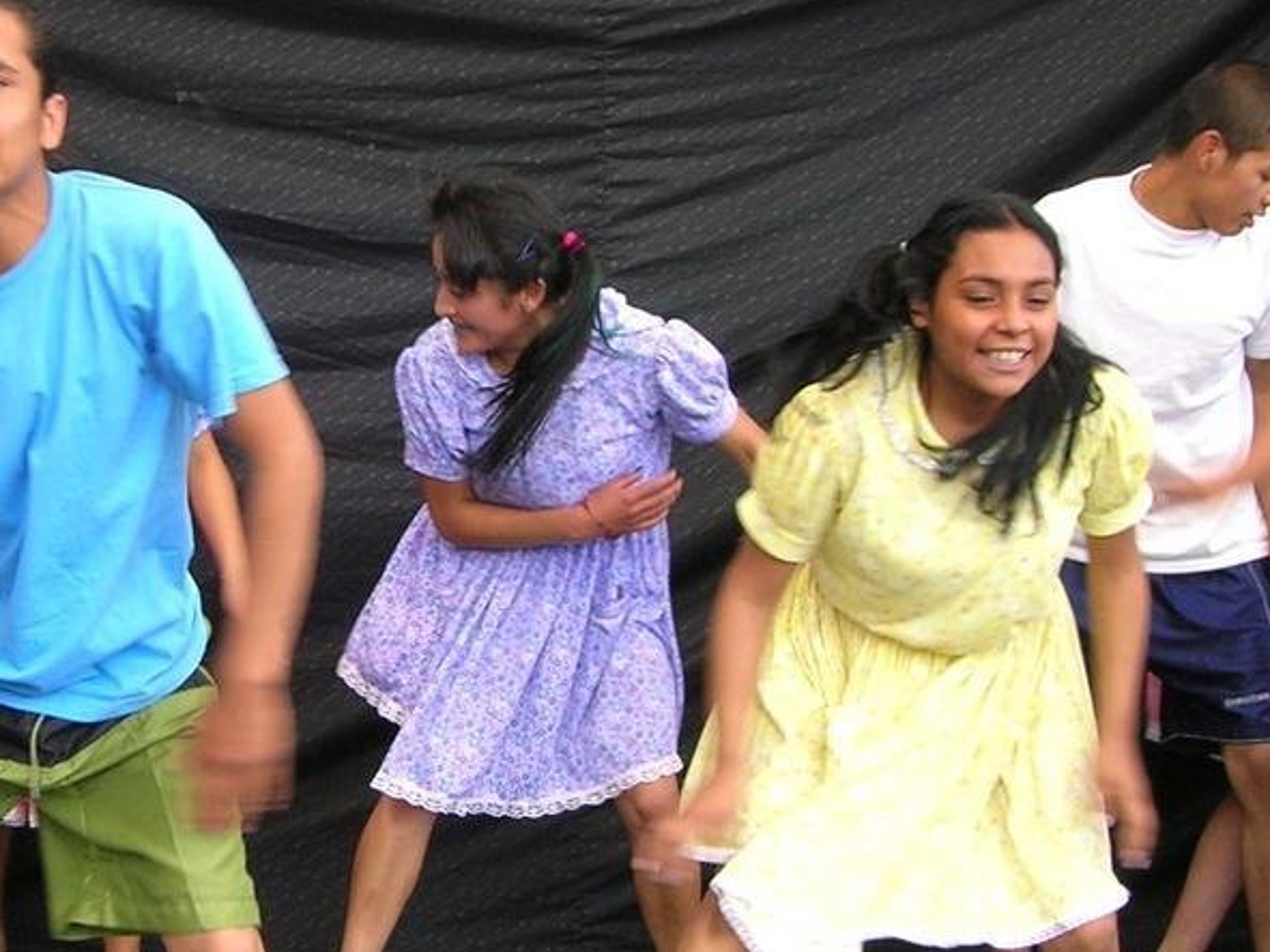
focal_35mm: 46
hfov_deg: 41.0
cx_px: 499
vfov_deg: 31.4
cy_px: 594
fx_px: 1687
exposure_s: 1/72.8
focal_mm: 5.7
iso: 50
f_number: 4.9
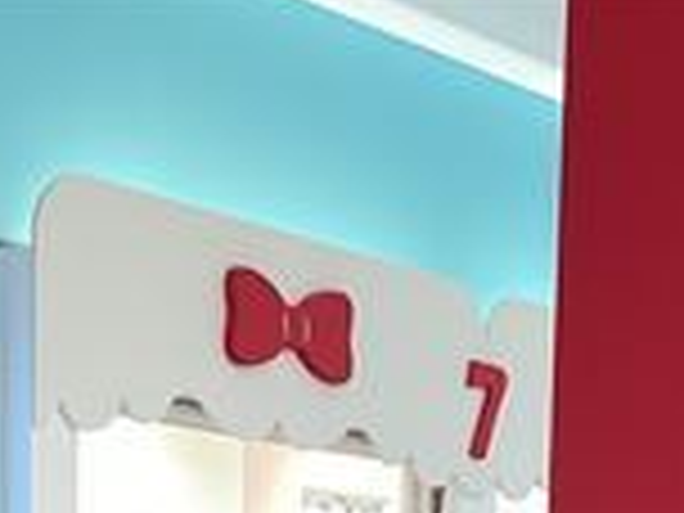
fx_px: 2411
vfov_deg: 11.1
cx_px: 544
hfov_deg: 16.0
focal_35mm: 122
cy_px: 994
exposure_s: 1/60
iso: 64
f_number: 2.4
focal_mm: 3.3
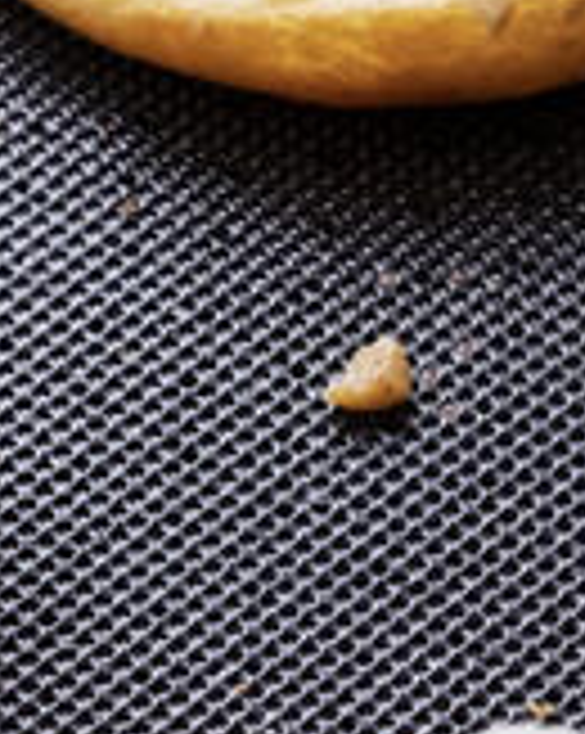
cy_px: 802
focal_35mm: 465
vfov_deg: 4.2
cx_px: -378
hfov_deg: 3.3
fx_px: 10083
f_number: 5.6
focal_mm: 56
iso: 640
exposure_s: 1/125
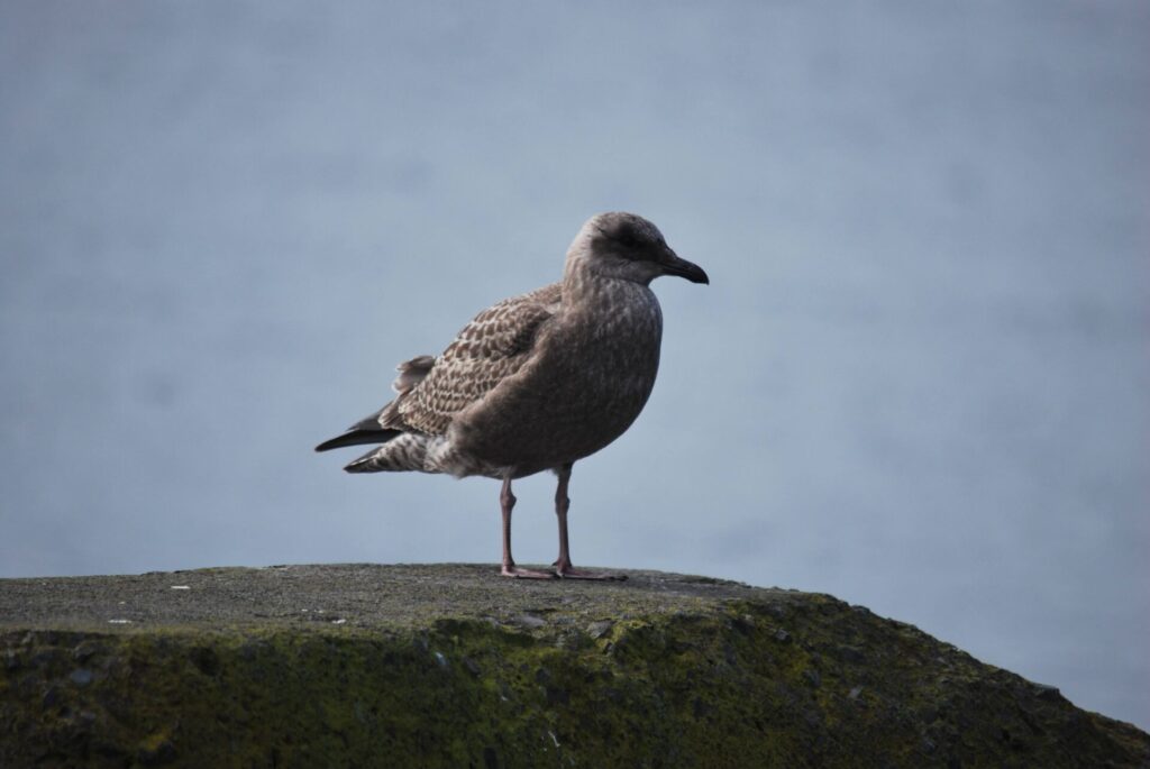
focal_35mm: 450
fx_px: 14389
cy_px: 384
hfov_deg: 4.6
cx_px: 575
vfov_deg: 3.1
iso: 200
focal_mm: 300
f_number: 5.6
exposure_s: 1/800
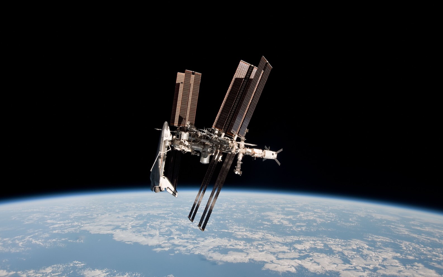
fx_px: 423
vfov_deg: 36.3
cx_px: 223
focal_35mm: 35
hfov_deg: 55.3
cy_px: 139
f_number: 8
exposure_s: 1/1000
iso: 200
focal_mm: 34
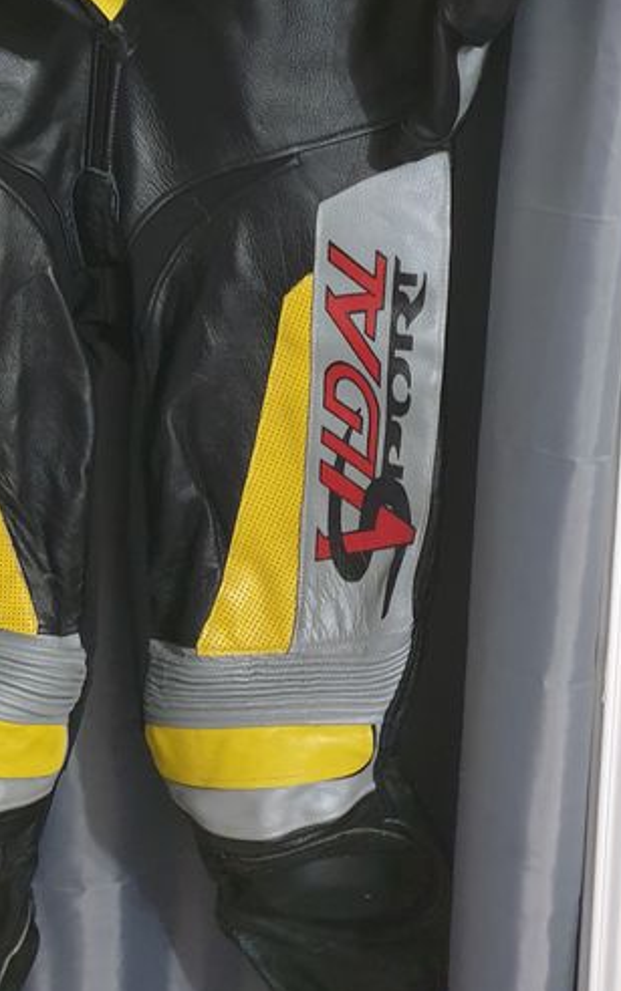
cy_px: 157
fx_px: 1515
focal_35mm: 56
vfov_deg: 34.8
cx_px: -52
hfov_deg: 22.0
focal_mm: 4.3
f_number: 1.5
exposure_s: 1/20
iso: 320
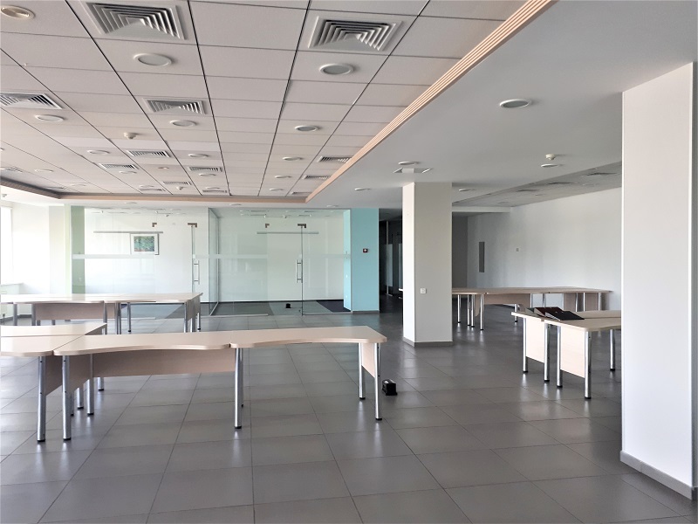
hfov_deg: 65.3
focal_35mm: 27
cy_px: 262
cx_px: 349
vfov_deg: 51.4
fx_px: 544
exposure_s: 1/33
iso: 100
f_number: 1.9
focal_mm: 3.6
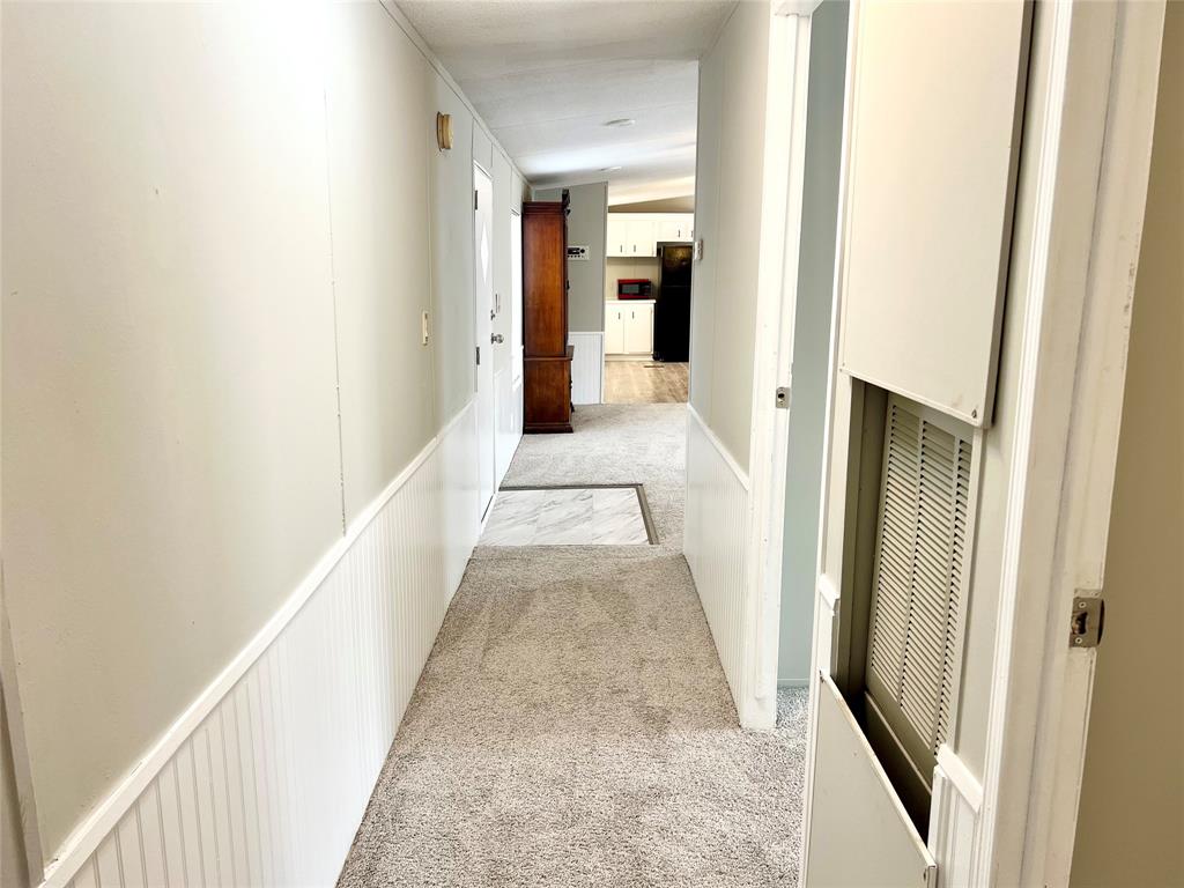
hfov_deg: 67.3
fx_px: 889
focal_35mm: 26
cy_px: 444
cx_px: 592
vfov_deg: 53.1
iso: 64
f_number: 1.5
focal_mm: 5.7
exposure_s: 1/60
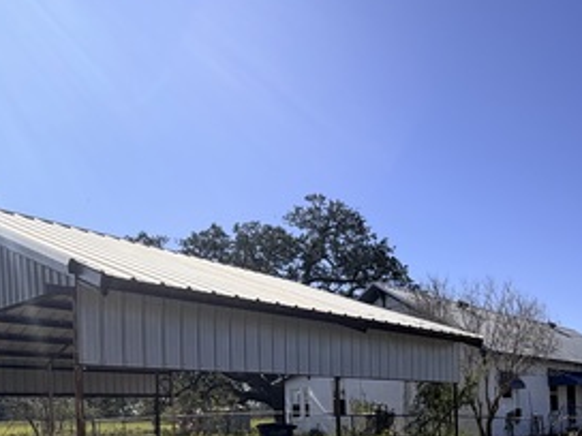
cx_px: 486
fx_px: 555
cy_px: 415
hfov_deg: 51.0
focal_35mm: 33
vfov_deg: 39.0
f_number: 2.2
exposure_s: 1/1125
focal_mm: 2.22
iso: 25
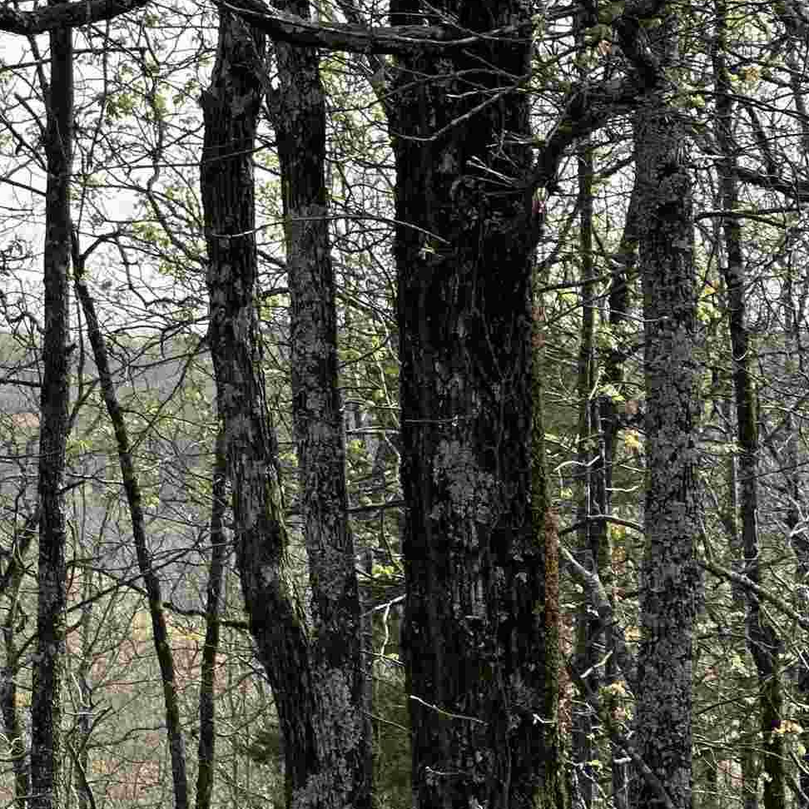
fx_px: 5685
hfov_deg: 8.0
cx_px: -414
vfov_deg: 8.1
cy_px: 201
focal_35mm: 215
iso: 32
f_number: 2.8
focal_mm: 9
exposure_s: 1/388
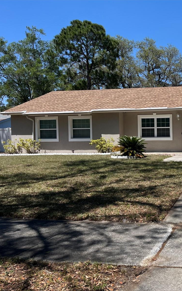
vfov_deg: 52.7
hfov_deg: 31.3
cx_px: 190
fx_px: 294
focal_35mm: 37
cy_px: 146
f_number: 1.6
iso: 50
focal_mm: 5.1
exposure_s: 1/4310
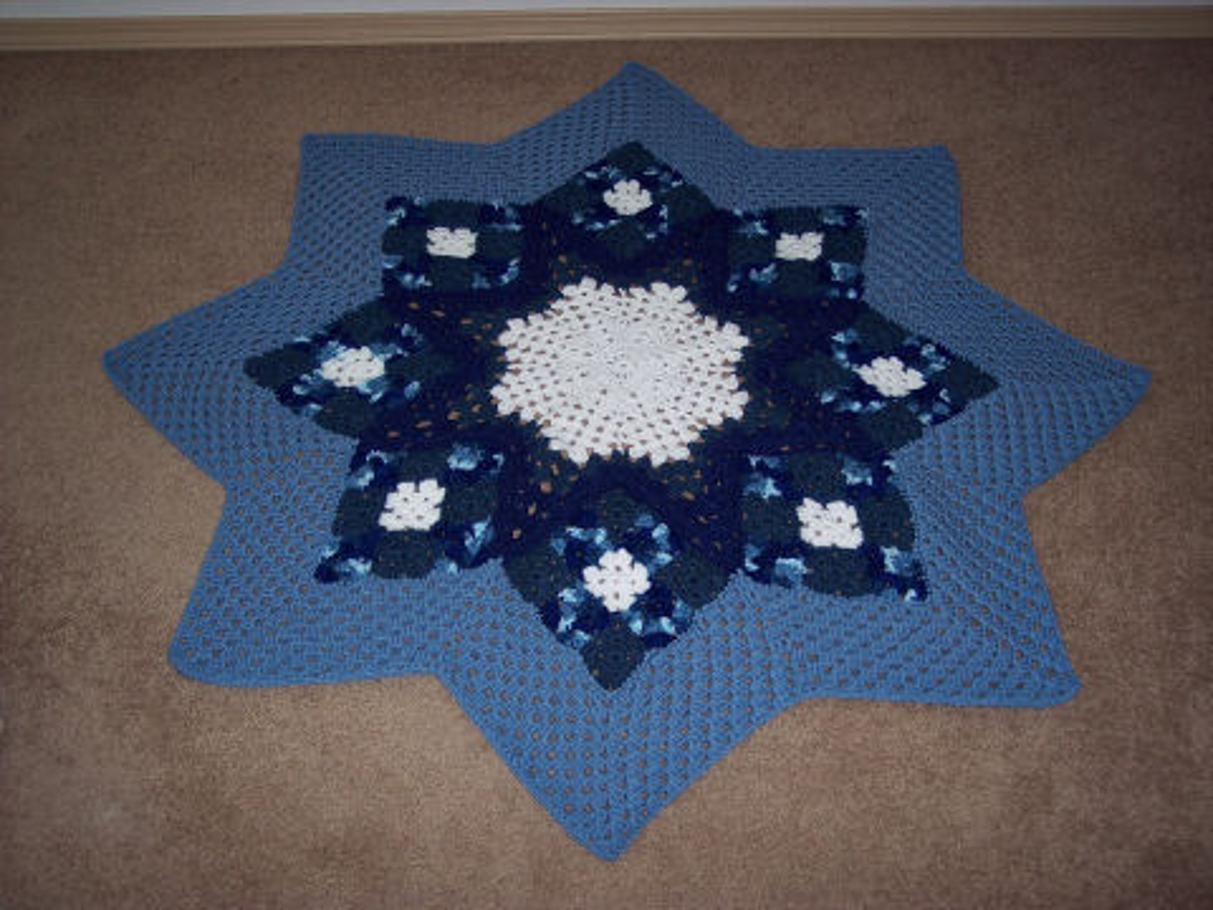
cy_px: 455
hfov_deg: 47.9
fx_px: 1367
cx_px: 606
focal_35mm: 39
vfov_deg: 36.8
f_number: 2.8
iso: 100
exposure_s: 1/60
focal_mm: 8
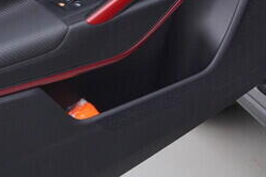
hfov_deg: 13.6
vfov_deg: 9.0
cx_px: 301
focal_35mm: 148
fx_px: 1093
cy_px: -116
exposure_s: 1/60
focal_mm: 24
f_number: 3.5
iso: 125
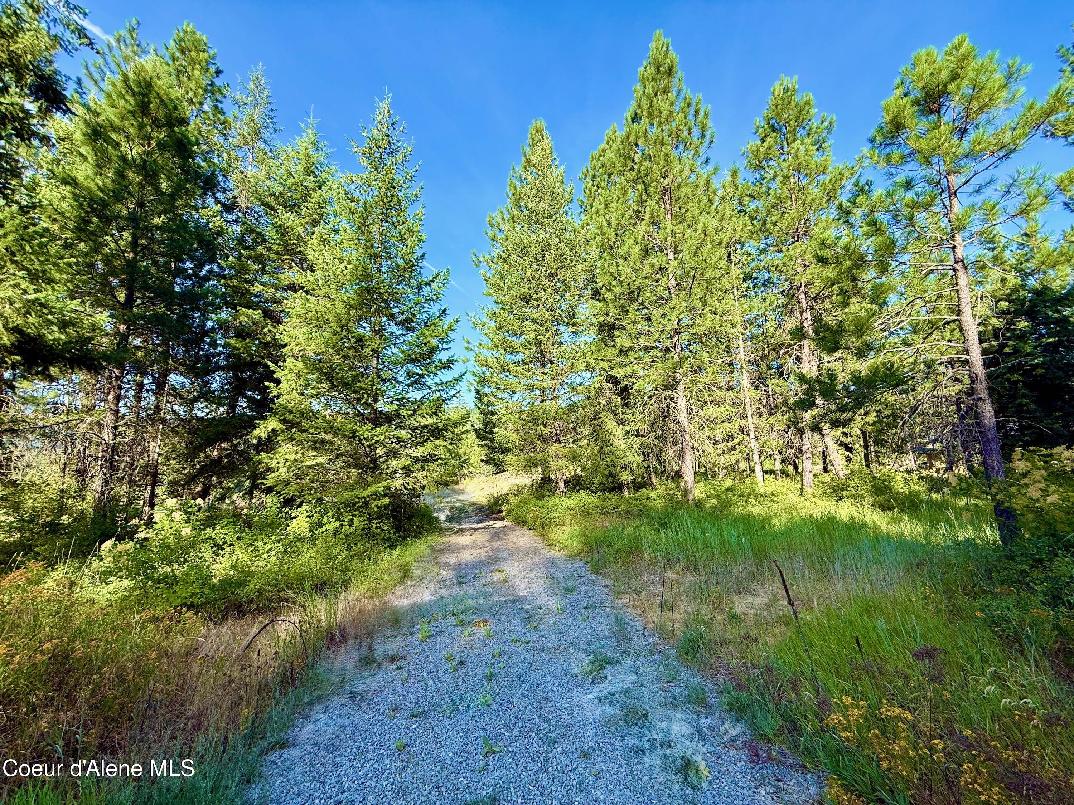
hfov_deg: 102.1
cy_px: 402
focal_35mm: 14
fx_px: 434
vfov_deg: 85.7
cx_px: 537
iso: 50
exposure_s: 1/510
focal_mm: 2.22
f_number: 2.2
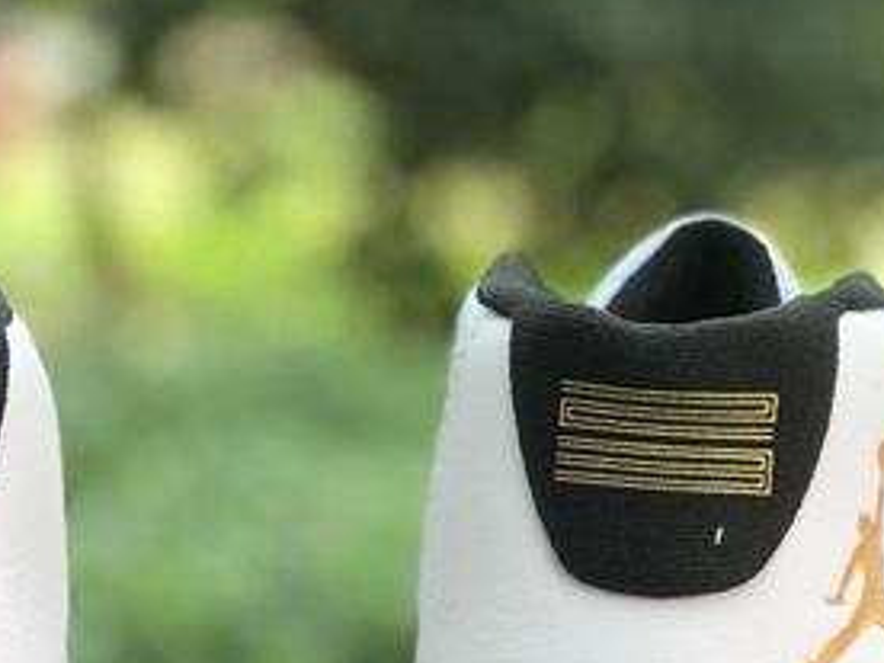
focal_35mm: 153
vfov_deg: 9.5
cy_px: 847
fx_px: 3907
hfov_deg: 12.9
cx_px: 272
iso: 20
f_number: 2.8
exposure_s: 1/100
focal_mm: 6.6
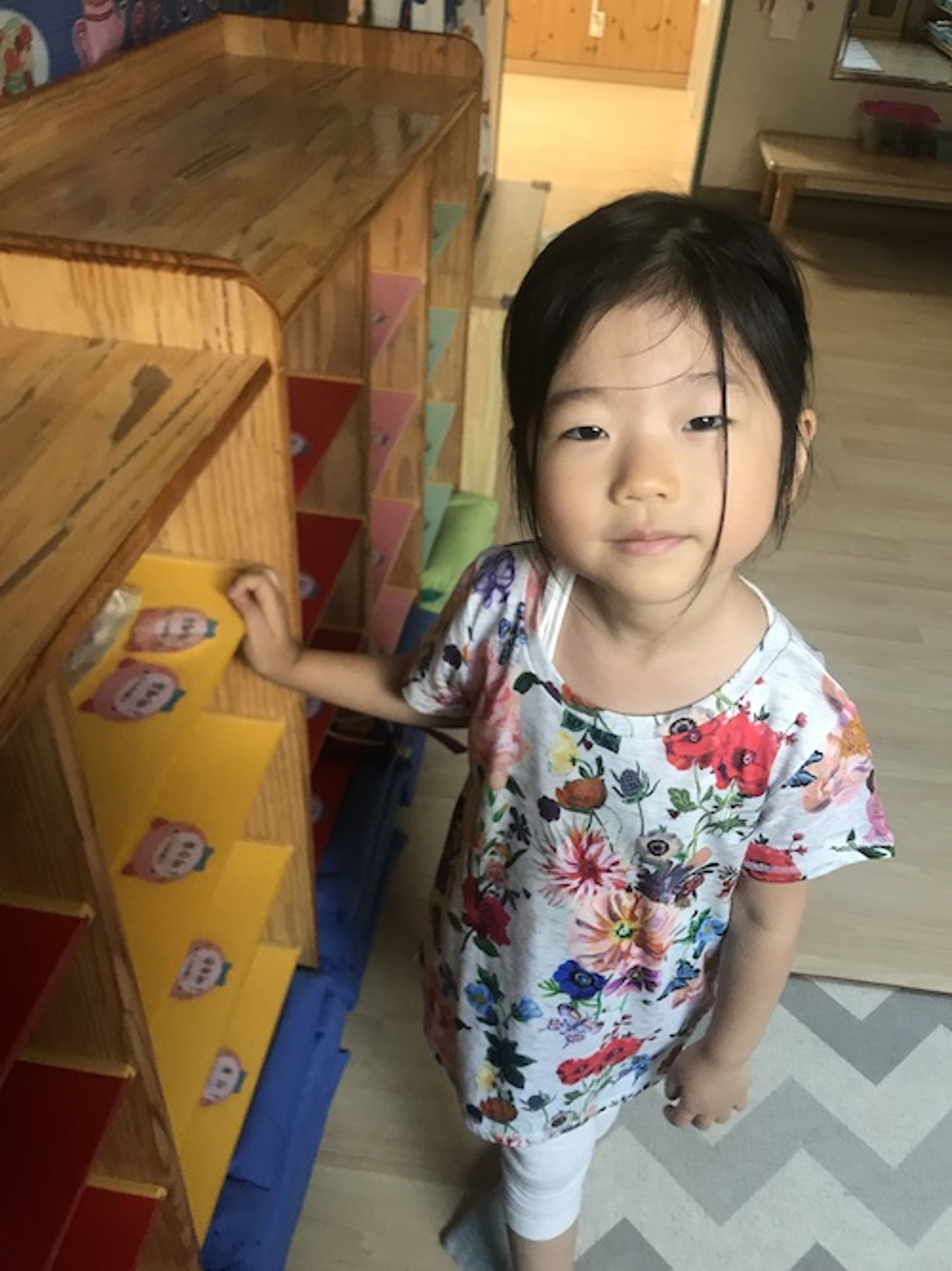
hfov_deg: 49.7
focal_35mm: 28
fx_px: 1027
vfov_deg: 63.5
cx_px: 476
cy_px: 636
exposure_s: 1/17
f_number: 1.8
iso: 40
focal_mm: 3.99
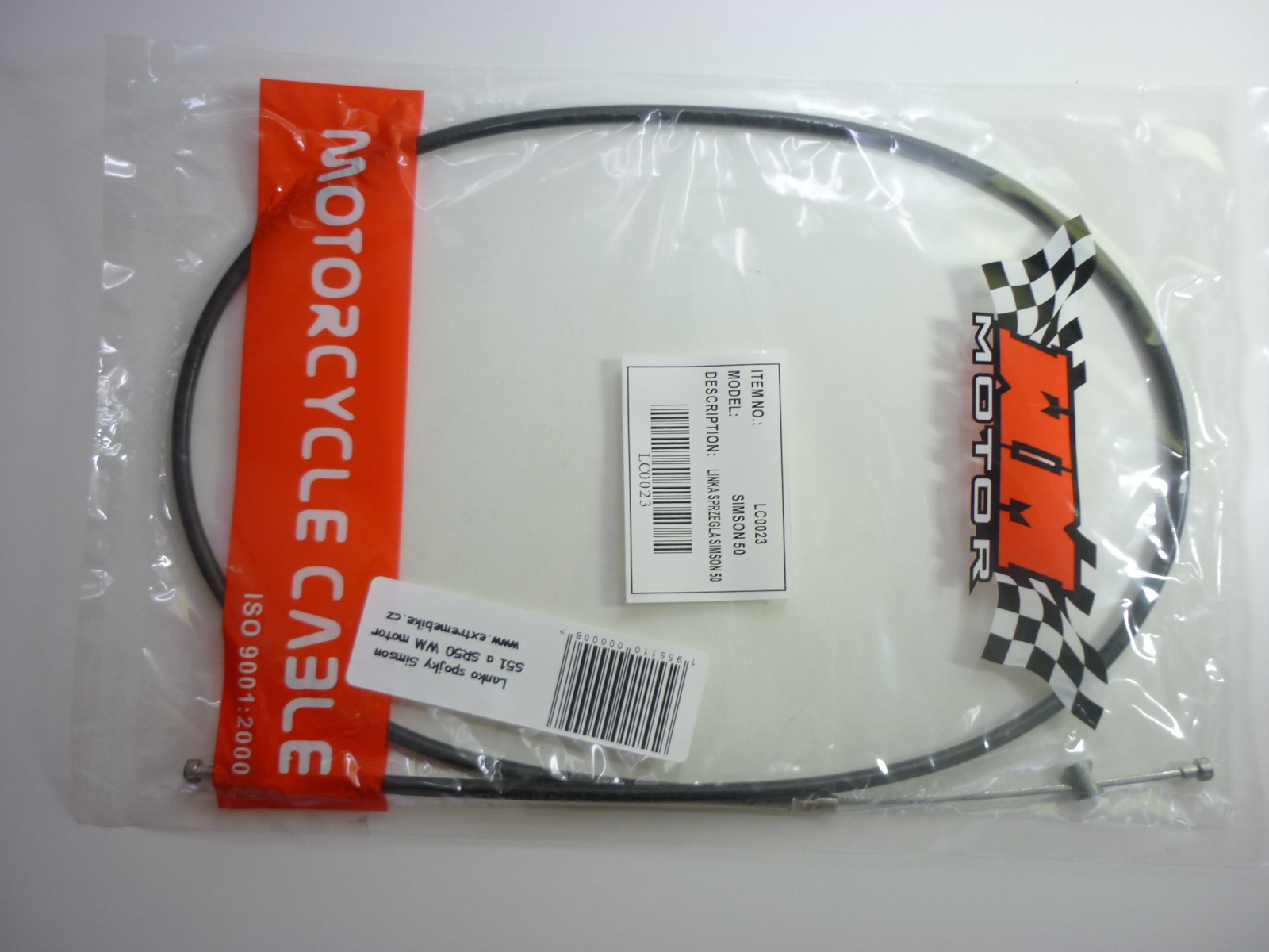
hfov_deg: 55.4
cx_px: 634
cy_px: 476
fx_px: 1210
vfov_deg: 42.9
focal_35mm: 33
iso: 80
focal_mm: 5.5
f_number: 2.8
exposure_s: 1/15
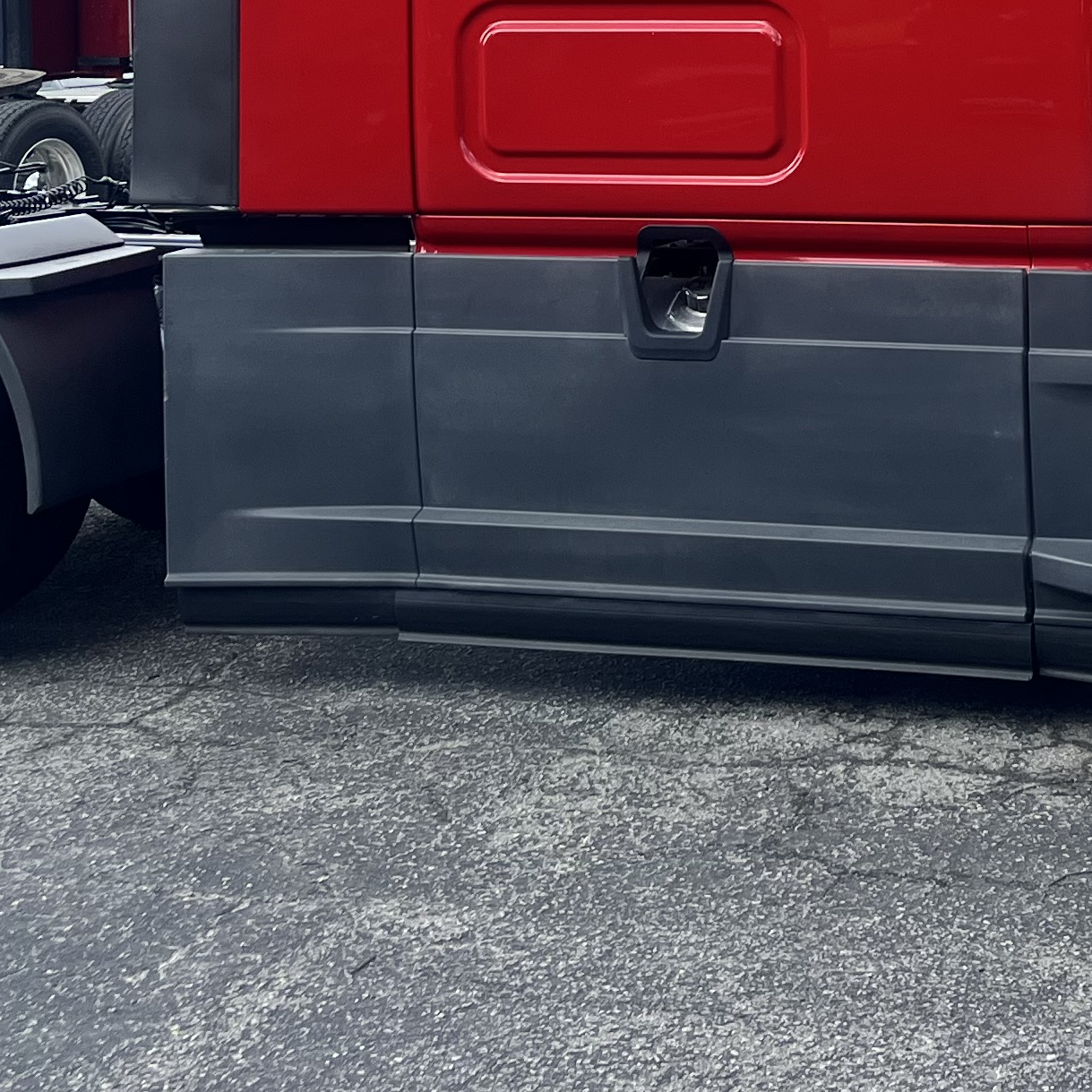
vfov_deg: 21.7
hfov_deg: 22.4
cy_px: -79
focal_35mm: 76
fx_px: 2712
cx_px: 900
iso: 50
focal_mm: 5.1
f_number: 1.6
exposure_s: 1/1279
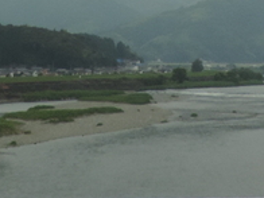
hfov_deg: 13.4
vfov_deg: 9.4
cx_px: 131
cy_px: -211
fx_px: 1121
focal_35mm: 147
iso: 80
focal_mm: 4.3
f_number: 3
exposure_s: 1/1250
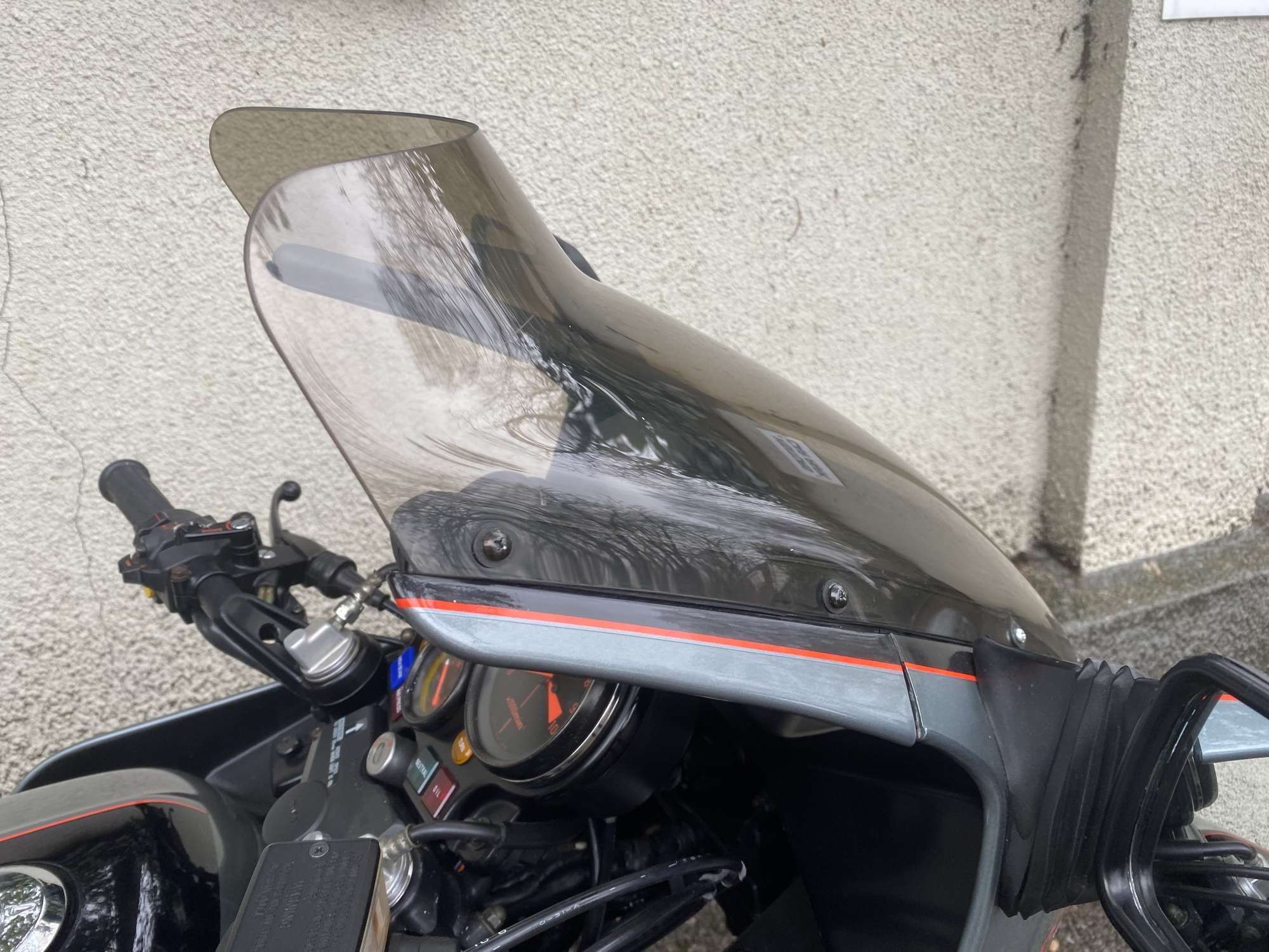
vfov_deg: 53.1
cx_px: 634
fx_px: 953
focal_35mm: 26
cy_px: 476
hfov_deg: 67.3
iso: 40
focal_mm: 4.25
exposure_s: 1/122
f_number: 1.8
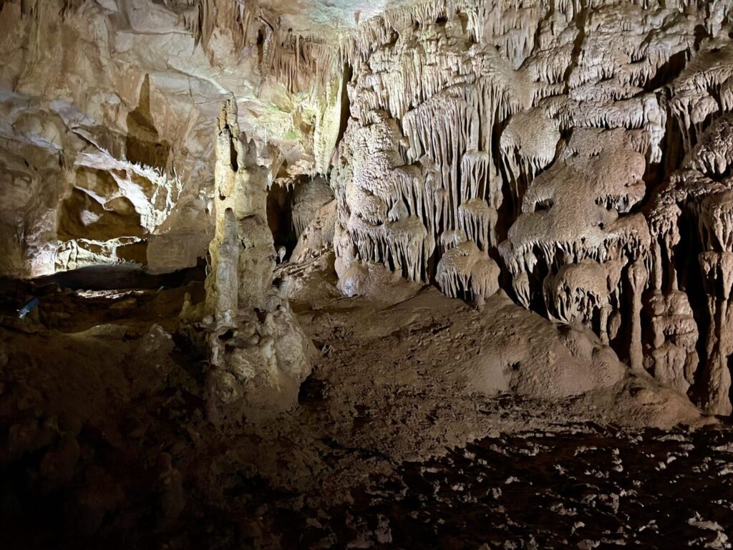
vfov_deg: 53.1
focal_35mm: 26
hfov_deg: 67.3
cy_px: 275
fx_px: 551
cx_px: 366
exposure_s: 1/30
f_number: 1.6
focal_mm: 4.2
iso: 800
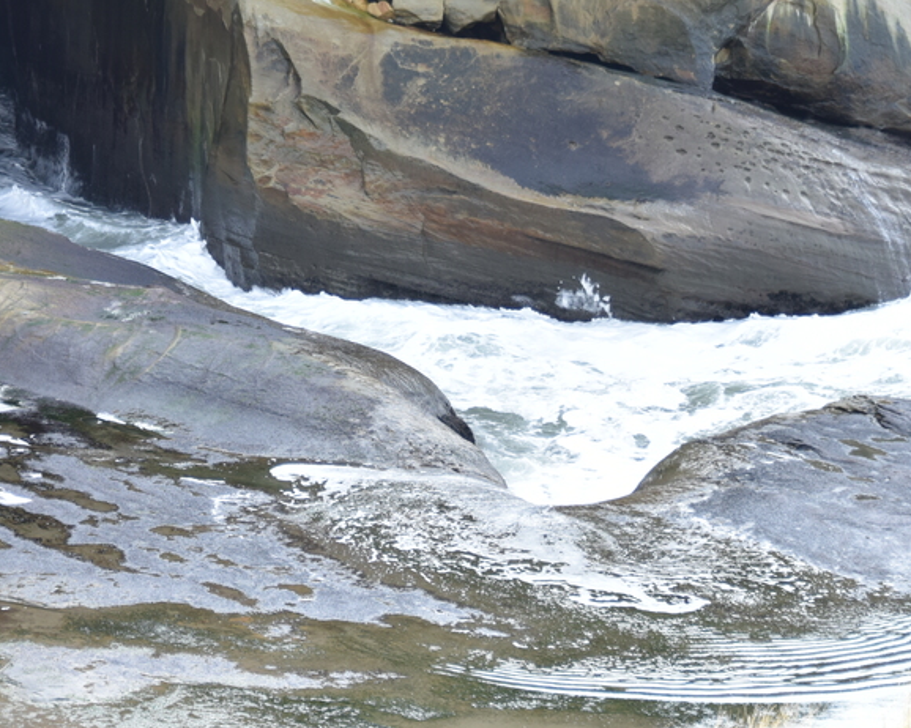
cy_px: 72
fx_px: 6280
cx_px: 263
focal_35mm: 233
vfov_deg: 6.6
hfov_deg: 8.3
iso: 450
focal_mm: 112
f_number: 5.3
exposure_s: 1/250
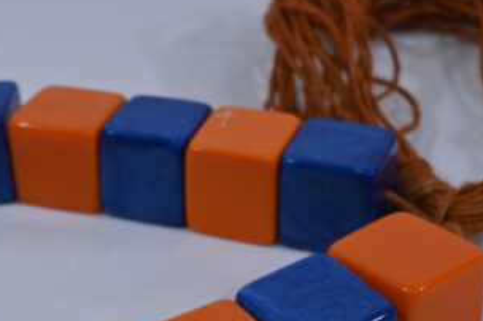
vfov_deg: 15.8
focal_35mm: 85
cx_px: 124
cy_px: 295
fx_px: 1139
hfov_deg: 23.7
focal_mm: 43
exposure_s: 1/125
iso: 640
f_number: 10
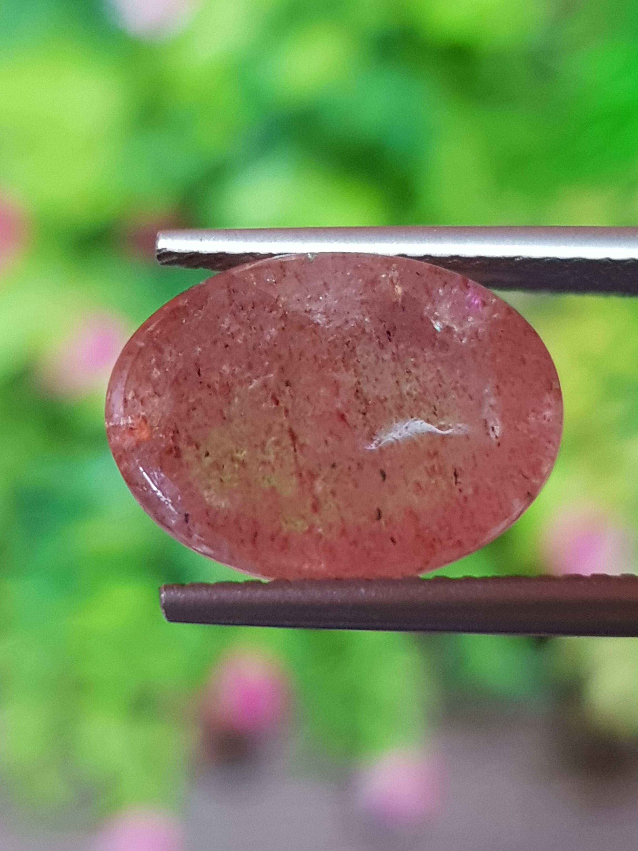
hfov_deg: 53.1
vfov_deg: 67.3
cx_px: 319
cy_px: 426
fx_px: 639
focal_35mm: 26
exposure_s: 1/50
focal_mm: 4.3
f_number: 1.7
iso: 200
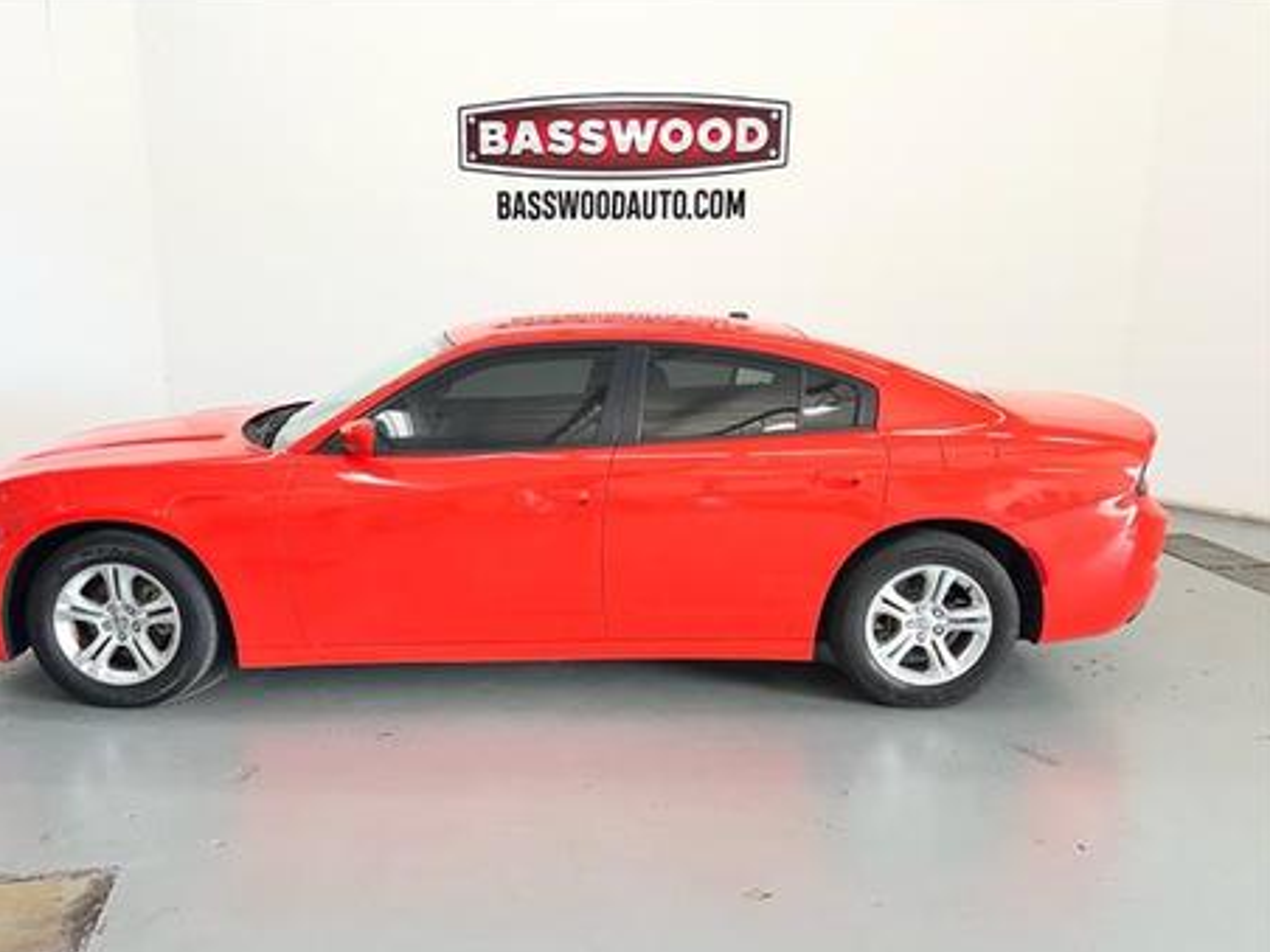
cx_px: 568
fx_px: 1064
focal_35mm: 29
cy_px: 517
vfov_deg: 48.2
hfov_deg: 61.5
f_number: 1.5
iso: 80
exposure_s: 1/120
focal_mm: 5.7
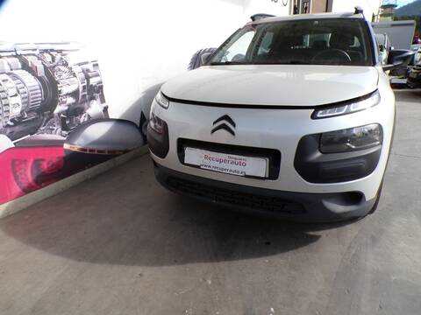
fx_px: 292
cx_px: 210
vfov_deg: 56.8
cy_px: 158
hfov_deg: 71.6
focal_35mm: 24
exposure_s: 1/250
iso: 100
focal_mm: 4.3
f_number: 5.8
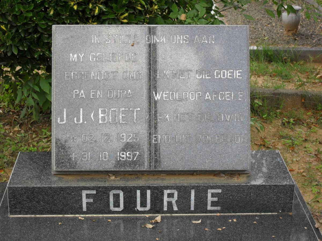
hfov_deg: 25.3
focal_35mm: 77
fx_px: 716
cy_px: 120
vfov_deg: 19.1
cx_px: 161
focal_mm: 13.6
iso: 100
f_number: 5
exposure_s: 1/90
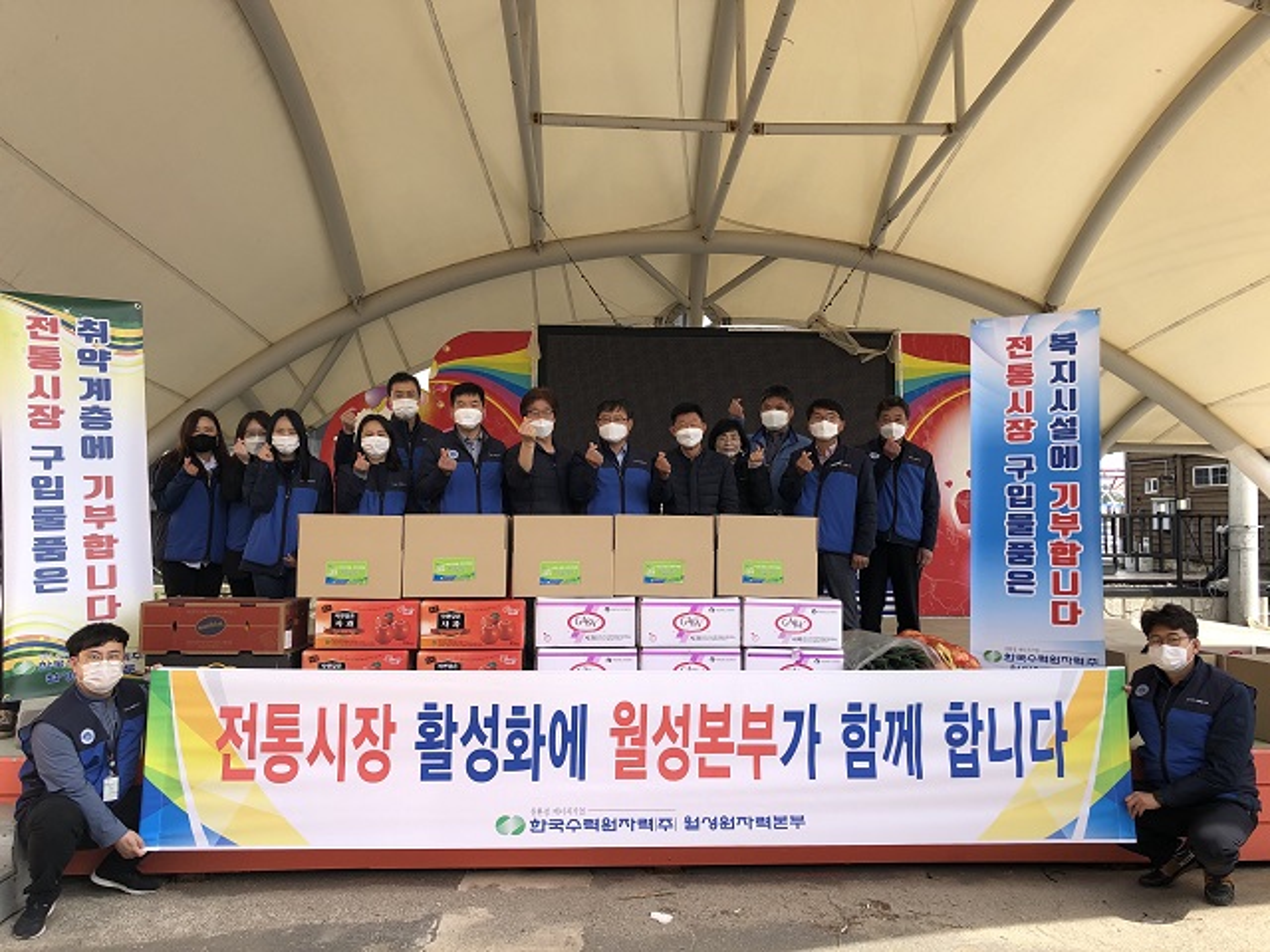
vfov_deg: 49.7
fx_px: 1027
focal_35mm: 28
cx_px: 635
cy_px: 476
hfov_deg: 63.4
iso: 20
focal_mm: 4
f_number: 1.8
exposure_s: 1/615
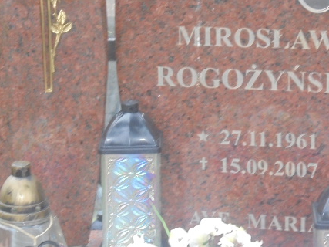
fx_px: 1340
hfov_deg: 14.0
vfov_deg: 10.5
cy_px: 95
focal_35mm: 141
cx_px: 194
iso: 400
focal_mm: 16.9
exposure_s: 1/30
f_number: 4.7
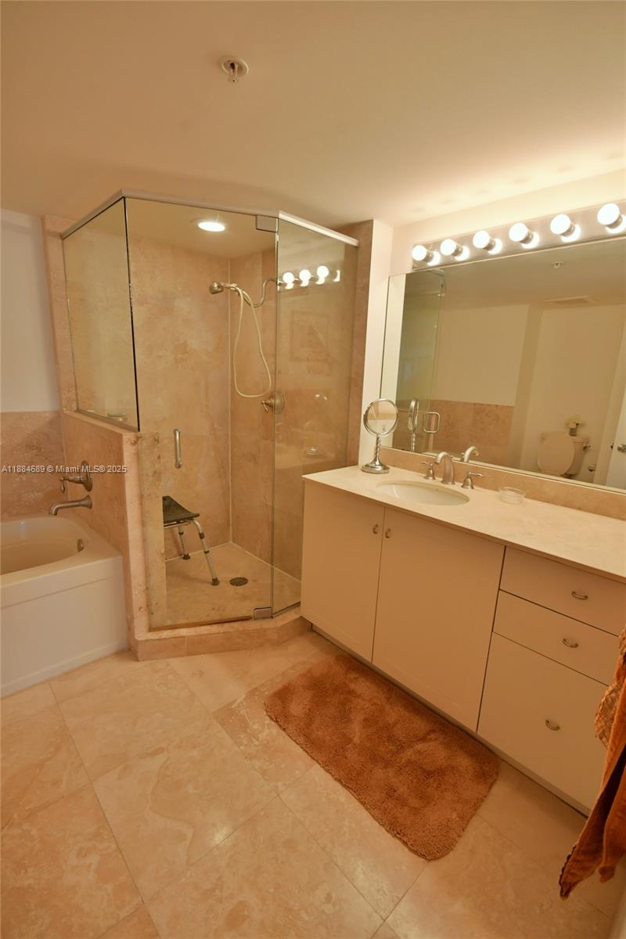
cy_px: 470
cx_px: 313
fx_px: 391
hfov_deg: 77.3
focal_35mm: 15
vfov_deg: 100.4
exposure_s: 1/100
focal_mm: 10
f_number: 6.3
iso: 2800
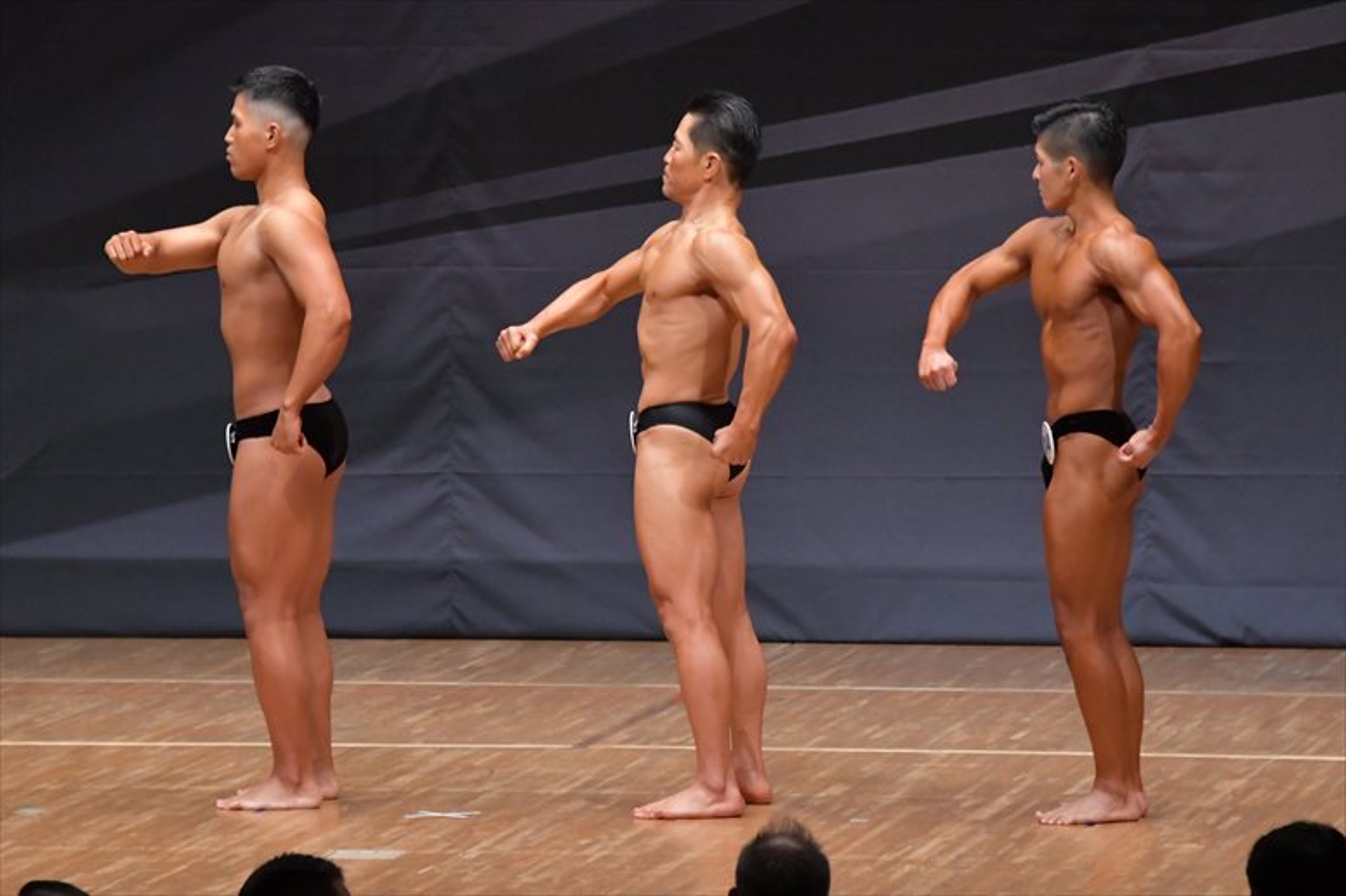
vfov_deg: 5.1
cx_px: 673
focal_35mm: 270
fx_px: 10090
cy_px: 448
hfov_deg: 7.6
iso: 6400
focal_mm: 180
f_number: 5.6
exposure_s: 1/400
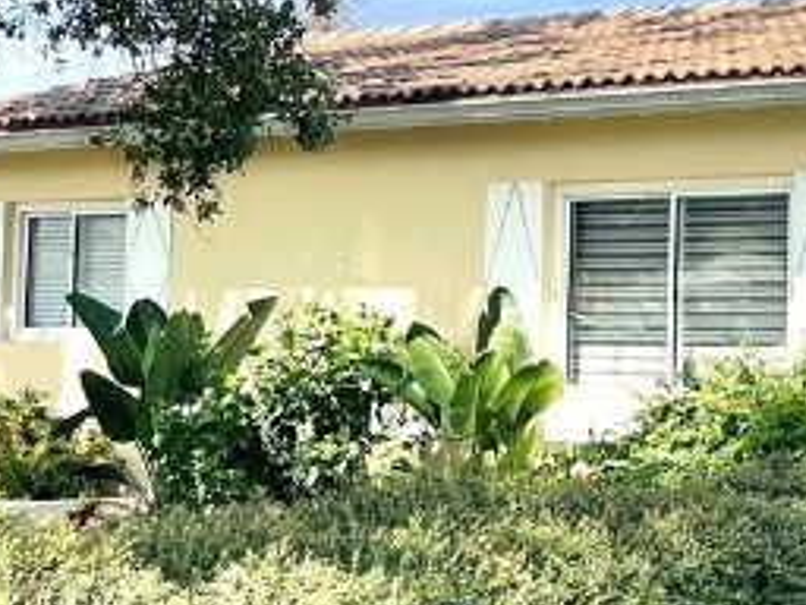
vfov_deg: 14.7
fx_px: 2328
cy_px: 76
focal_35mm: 100
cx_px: 1067
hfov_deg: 18.2
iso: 32
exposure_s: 1/4348
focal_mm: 5.1
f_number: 1.6
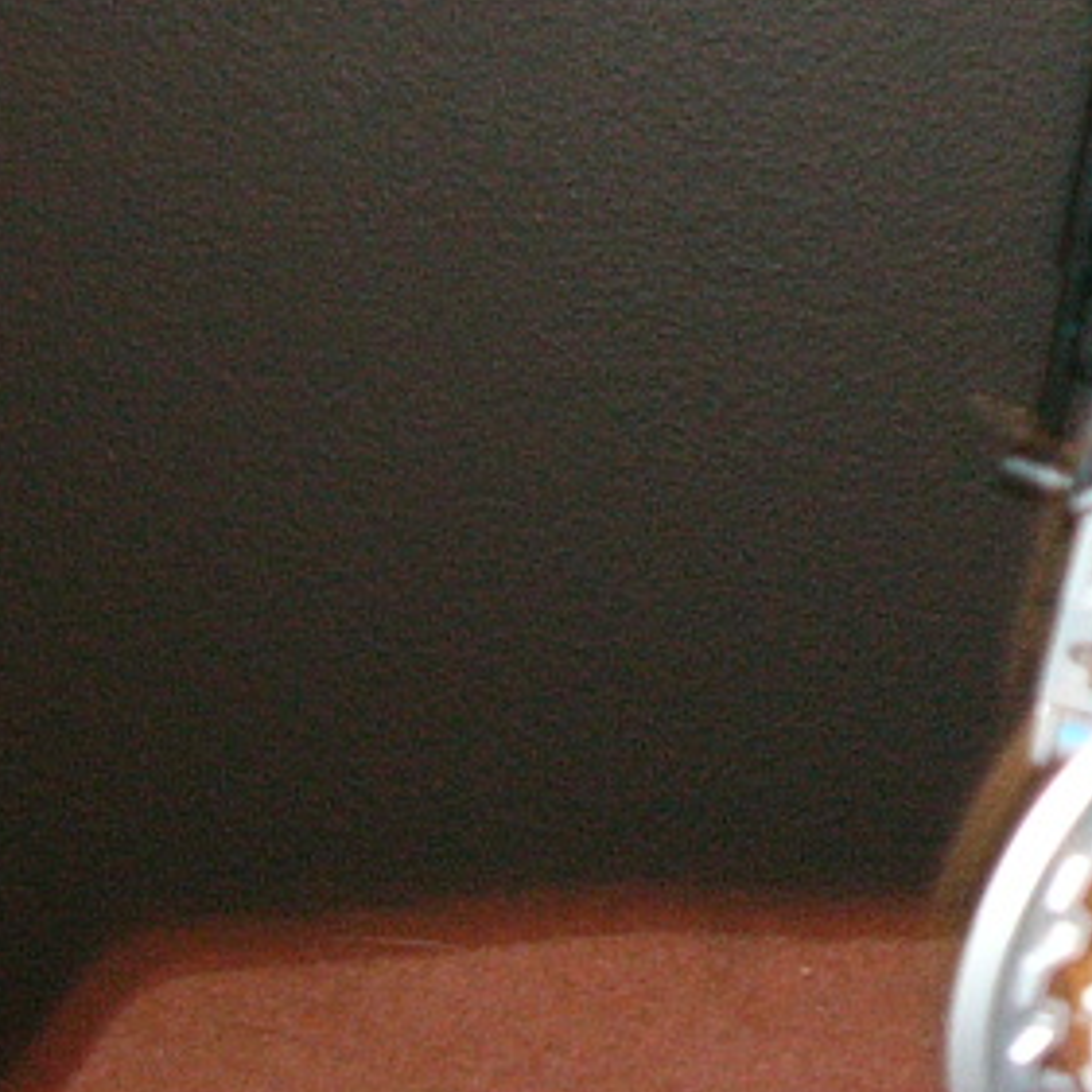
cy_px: 299
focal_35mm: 141
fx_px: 5032
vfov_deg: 12.4
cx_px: 1710
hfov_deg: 11.8
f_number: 2.8
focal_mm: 5.8
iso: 100
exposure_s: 1
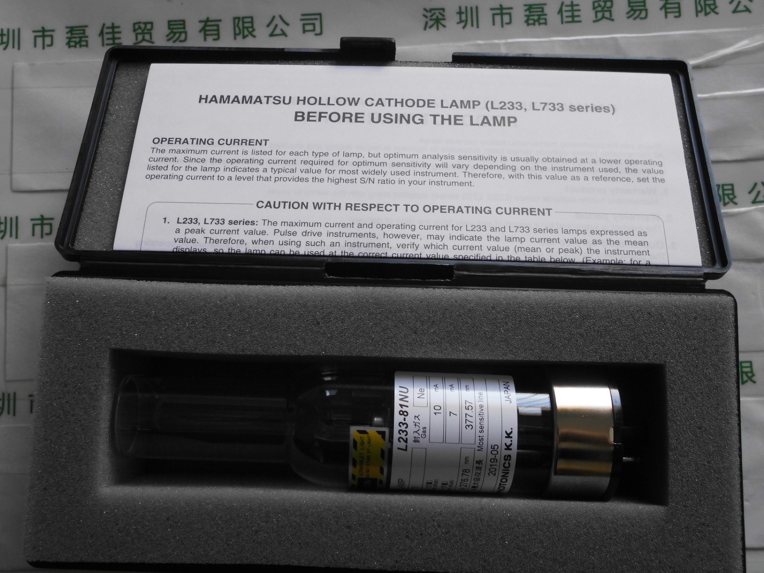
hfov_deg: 51.4
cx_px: 382
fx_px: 795
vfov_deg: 39.7
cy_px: 286
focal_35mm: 36
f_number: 3.8
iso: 160
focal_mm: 6.4
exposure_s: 1/60
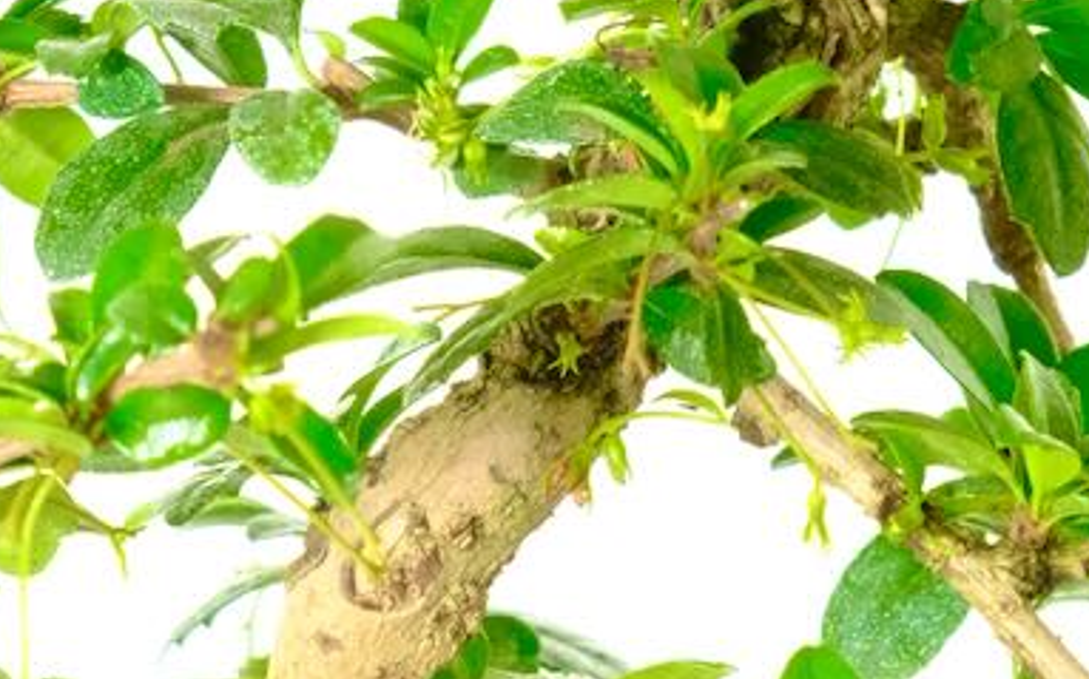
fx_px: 12133
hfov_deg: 5.1
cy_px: 730
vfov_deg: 3.2
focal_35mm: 409
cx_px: 611
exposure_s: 1/40
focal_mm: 80
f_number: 8
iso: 3200
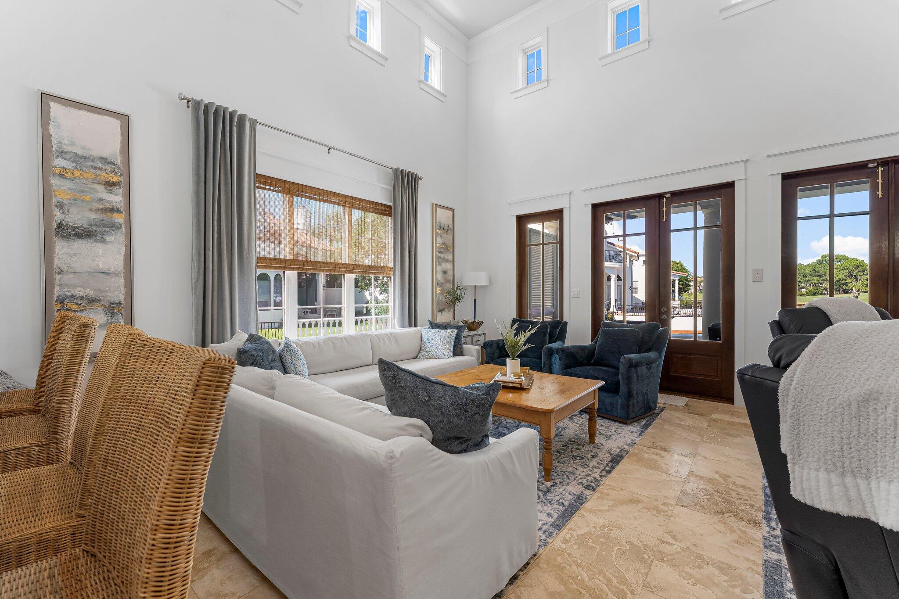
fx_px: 377
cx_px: 450
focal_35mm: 15
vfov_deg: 76.9
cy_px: 300
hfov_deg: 100.0
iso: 400
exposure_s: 1/40
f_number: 9
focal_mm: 15.1
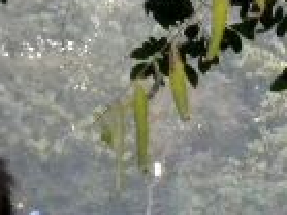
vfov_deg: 3.3
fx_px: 3661
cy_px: 420
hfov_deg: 4.5
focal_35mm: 442
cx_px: 192
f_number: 5.7
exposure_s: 1/60
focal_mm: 17.3
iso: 440
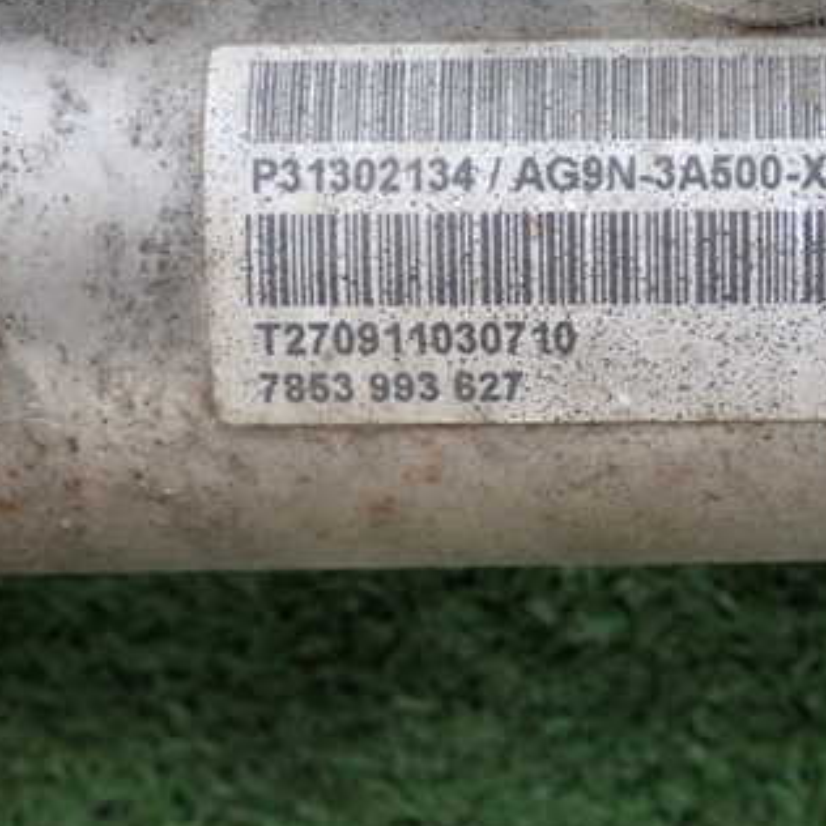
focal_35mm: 79
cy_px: 301
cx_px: 682
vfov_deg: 21.9
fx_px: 2133
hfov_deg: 21.6
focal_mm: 8.4
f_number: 3.1
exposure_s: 1/80
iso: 200
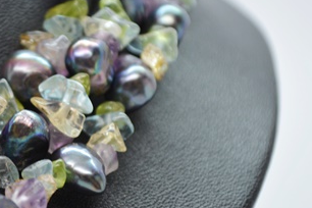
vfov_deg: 8.5
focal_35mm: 162
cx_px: 50
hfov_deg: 12.6
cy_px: 85
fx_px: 1404
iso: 400
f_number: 5.6
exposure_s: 1/60
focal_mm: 55
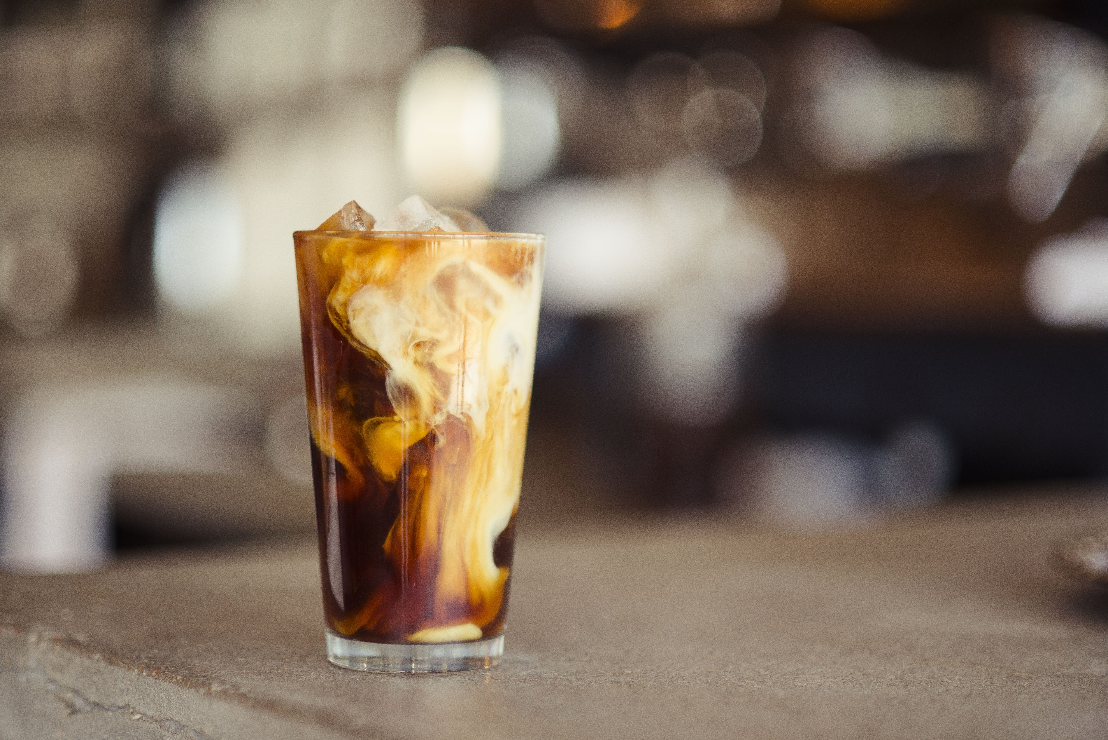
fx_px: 2617
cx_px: 554
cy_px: 370
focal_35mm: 85
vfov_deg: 16.1
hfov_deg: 23.9
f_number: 1.8
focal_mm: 85
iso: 500
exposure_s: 1/400
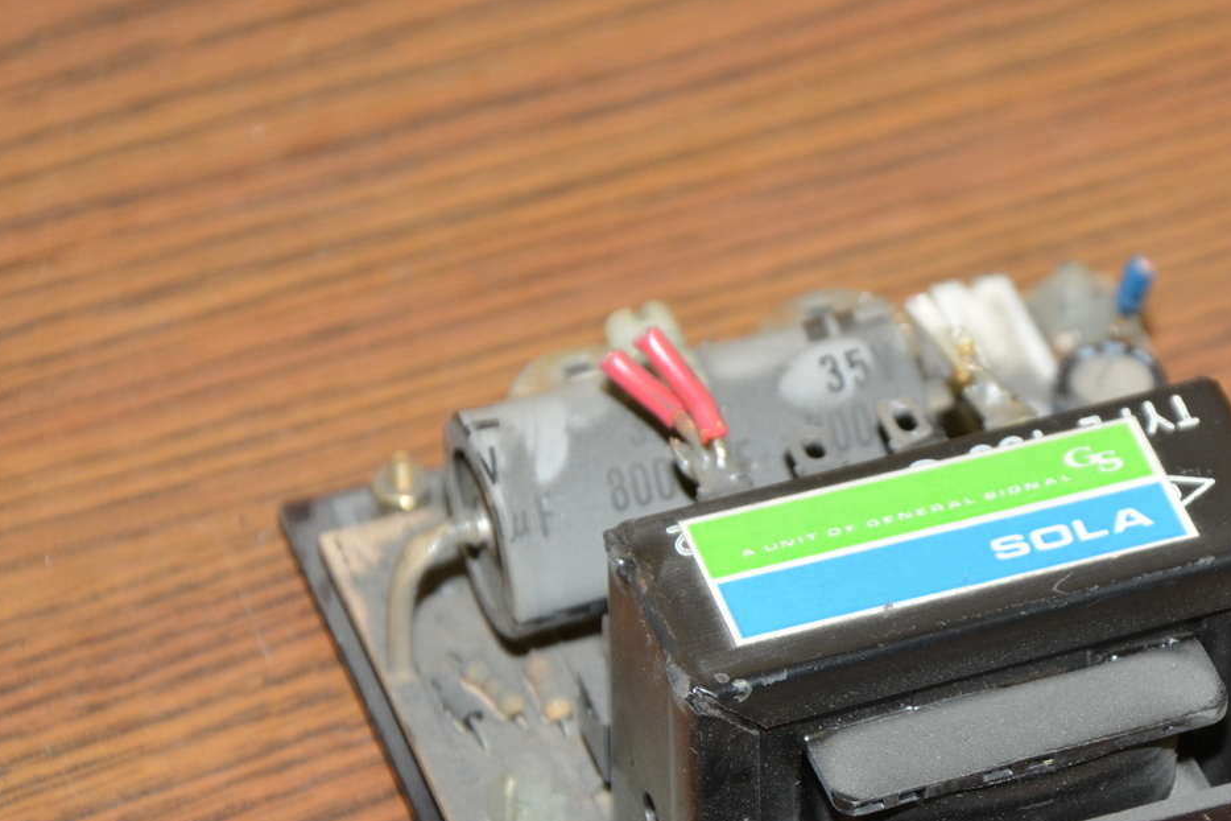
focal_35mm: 287
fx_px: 9810
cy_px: 628
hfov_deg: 7.2
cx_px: 880
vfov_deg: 4.8
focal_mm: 105
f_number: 7.1
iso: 800
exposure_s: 1/60
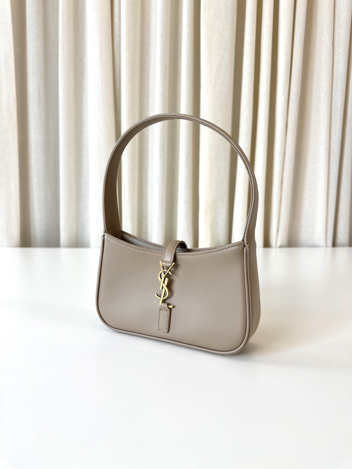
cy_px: 234
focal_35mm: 24
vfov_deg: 71.6
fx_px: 325
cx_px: 176
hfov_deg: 56.8
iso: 64
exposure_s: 1/100
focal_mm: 6.86
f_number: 1.78
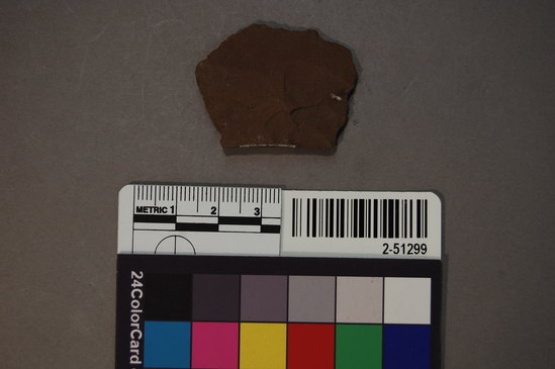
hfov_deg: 24.6
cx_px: 278
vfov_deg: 16.5
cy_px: 184
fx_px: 1271
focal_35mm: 82
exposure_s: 1/30
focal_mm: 55
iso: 200
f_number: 5.6
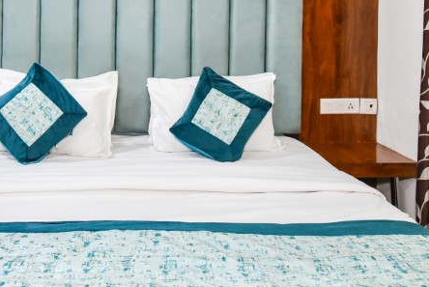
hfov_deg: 48.4
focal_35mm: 39
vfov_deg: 32.6
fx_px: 465
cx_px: 133
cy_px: 29
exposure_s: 1/50
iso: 2000
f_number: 7.1
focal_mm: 16
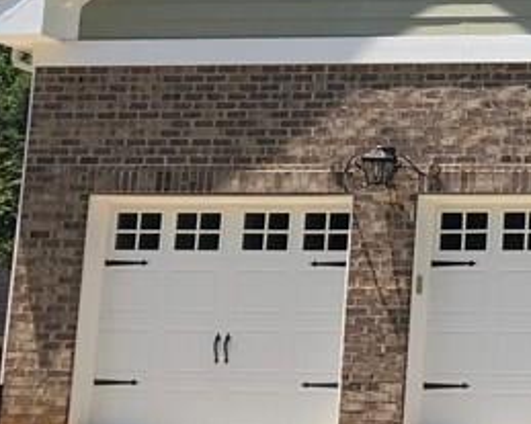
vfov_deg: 14.2
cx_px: 918
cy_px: 139
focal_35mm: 108
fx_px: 1697
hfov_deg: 15.6
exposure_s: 1/1548
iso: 20
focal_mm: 3.99
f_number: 1.8
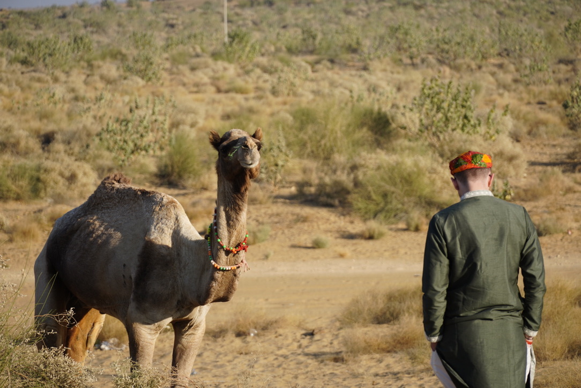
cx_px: 290
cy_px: 194
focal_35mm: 202
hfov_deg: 10.2
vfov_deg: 6.8
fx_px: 3270
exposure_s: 1/500
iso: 100
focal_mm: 135
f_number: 5.6
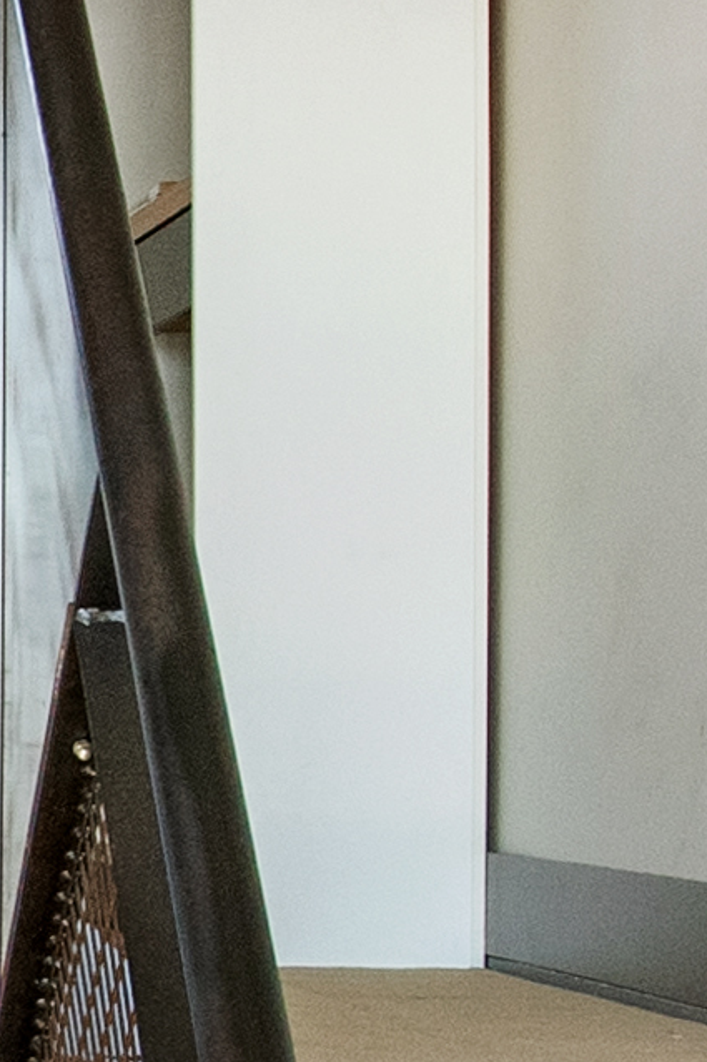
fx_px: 3330
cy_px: 990
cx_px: -803
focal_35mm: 113
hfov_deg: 10.8
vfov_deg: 17.8
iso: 800
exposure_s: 1/100
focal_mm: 17
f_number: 8
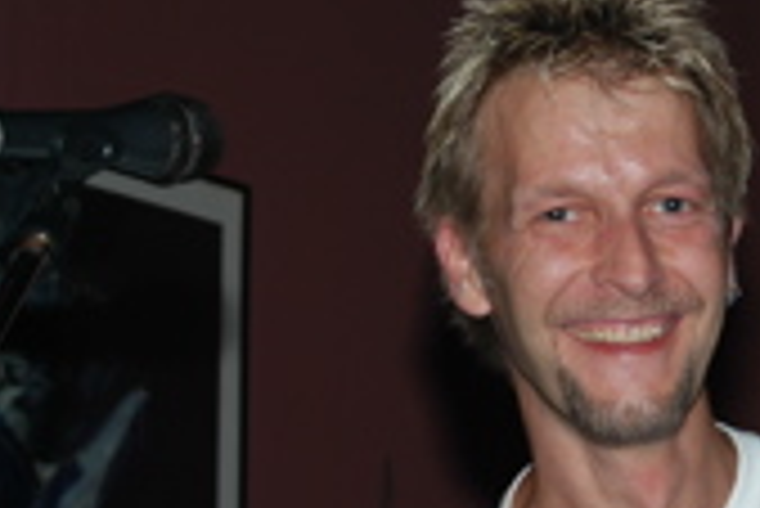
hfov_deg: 9.9
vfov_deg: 6.6
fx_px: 4374
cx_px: 614
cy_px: 308
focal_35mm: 207
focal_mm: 52
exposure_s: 1/100
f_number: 5.6
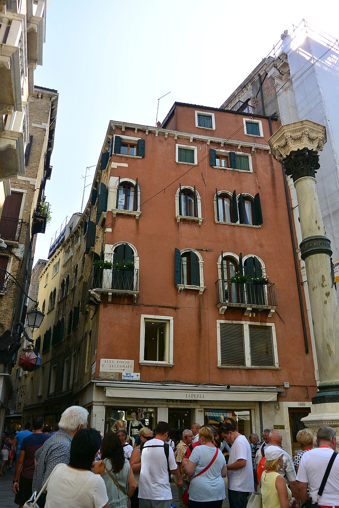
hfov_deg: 47.9
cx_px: 170
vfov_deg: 67.4
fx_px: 381
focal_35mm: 27
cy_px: 254
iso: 160
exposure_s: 1/640
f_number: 4.5
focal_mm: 10
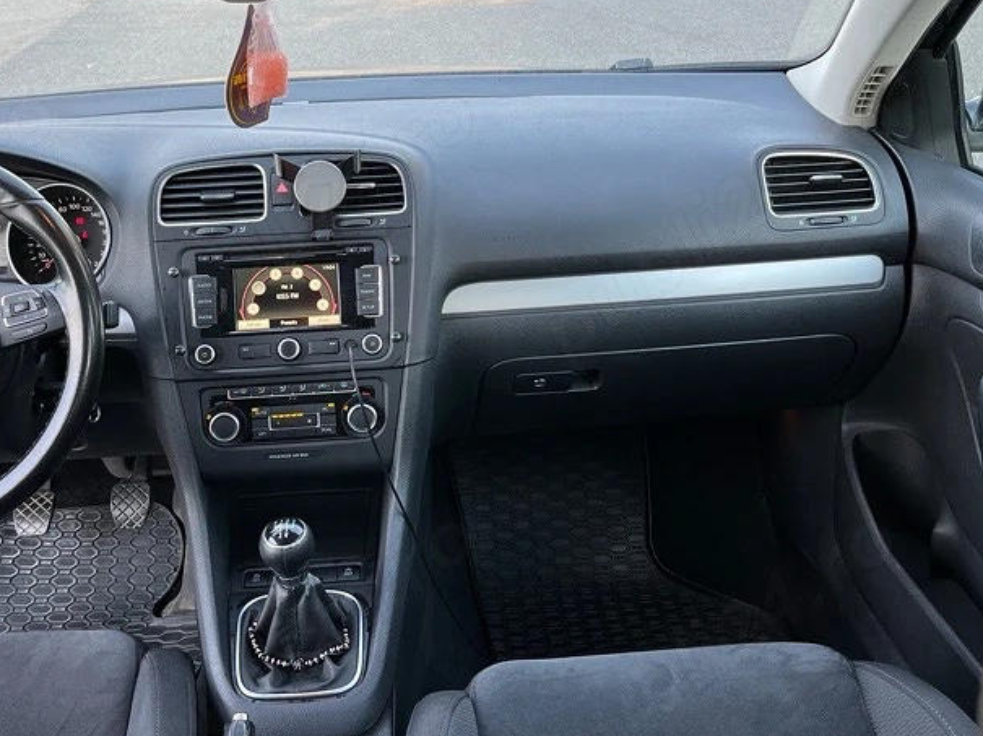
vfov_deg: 33.2
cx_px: 406
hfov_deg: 43.7
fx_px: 1220
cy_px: 239
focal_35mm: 43
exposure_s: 1/122
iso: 40
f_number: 1.6
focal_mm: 5.1
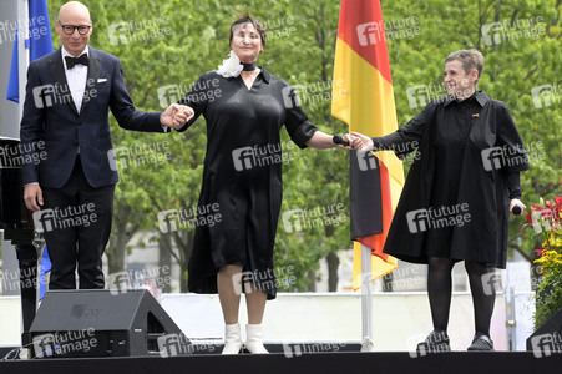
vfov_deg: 2.7
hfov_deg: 4.1
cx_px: 281
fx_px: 7800
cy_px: 187
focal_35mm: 500
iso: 4000
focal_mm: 500
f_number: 16
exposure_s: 1/500
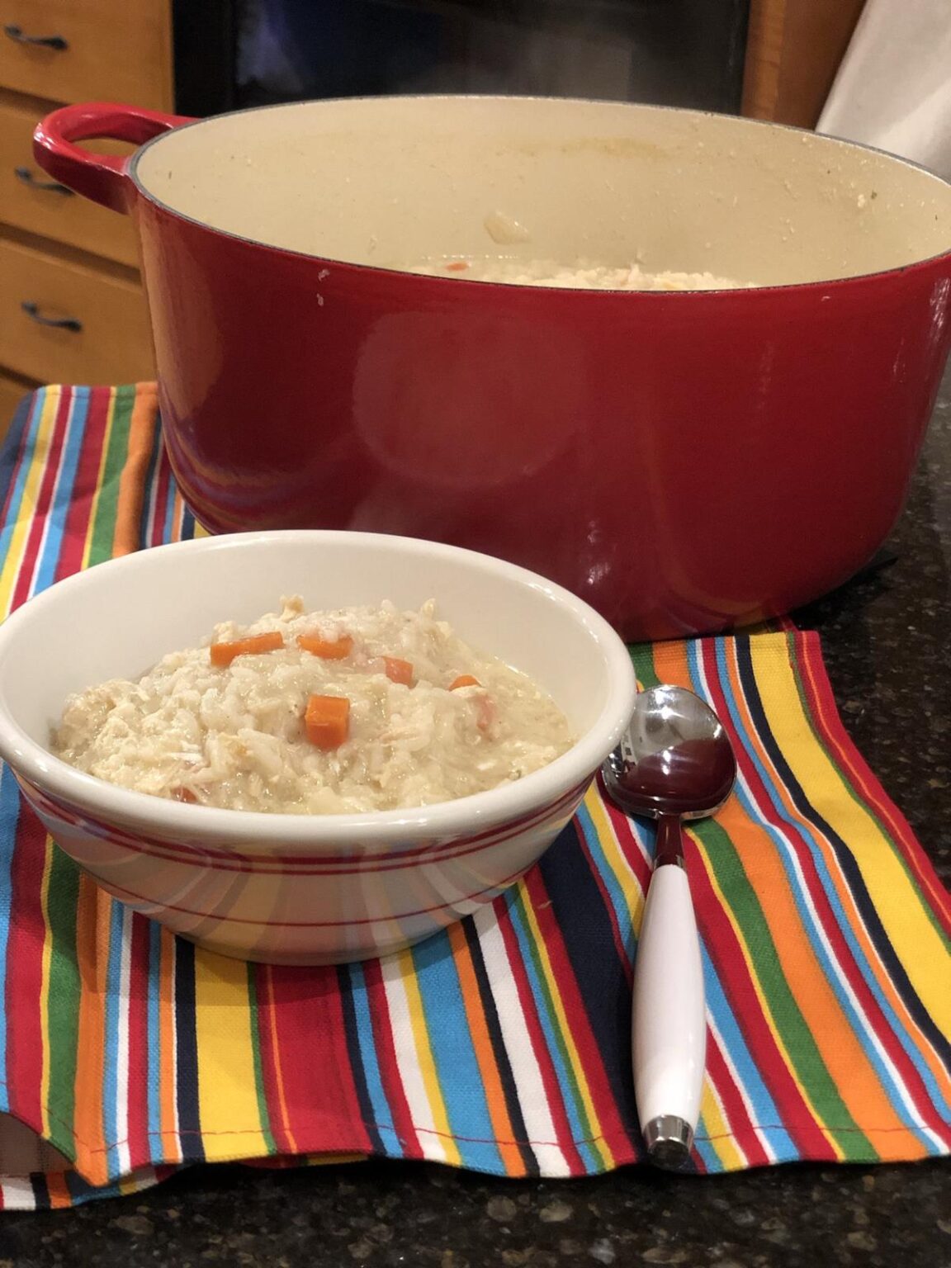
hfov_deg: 28.0
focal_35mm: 52
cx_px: 476
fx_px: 1905
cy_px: 634
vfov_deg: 36.8
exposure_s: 1/20
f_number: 2.4
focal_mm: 6
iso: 160
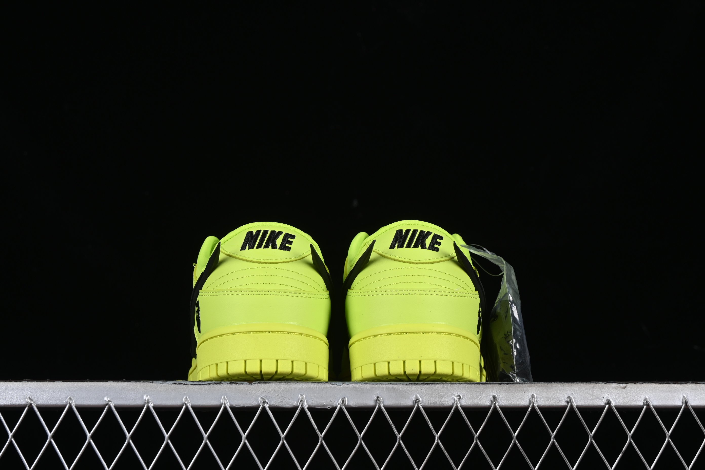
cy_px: 235
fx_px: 1469
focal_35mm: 75
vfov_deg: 18.2
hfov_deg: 27.0
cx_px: 352
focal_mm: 50
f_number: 8
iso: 160
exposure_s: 1/80
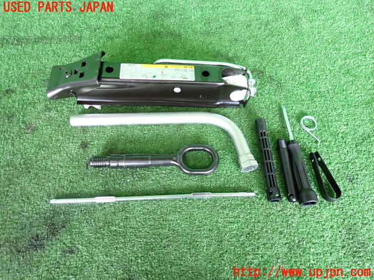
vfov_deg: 54.9
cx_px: 187
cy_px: 140
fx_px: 270
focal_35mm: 25
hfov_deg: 69.4
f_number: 2
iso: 400
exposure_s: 1/30
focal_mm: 4.5
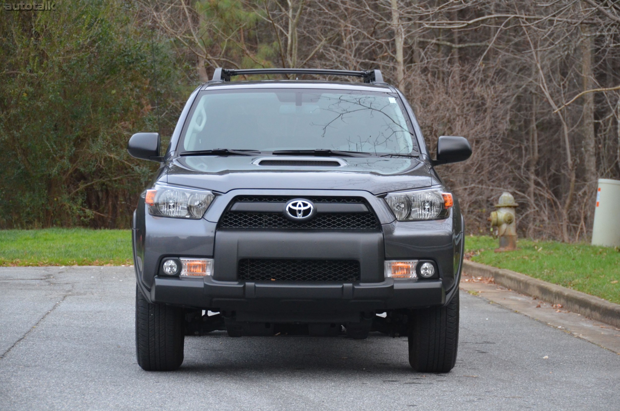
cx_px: 310
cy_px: 206
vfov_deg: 11.1
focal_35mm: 123
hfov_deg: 16.7
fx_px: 2114
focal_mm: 82
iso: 1600
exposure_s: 1/80
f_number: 5
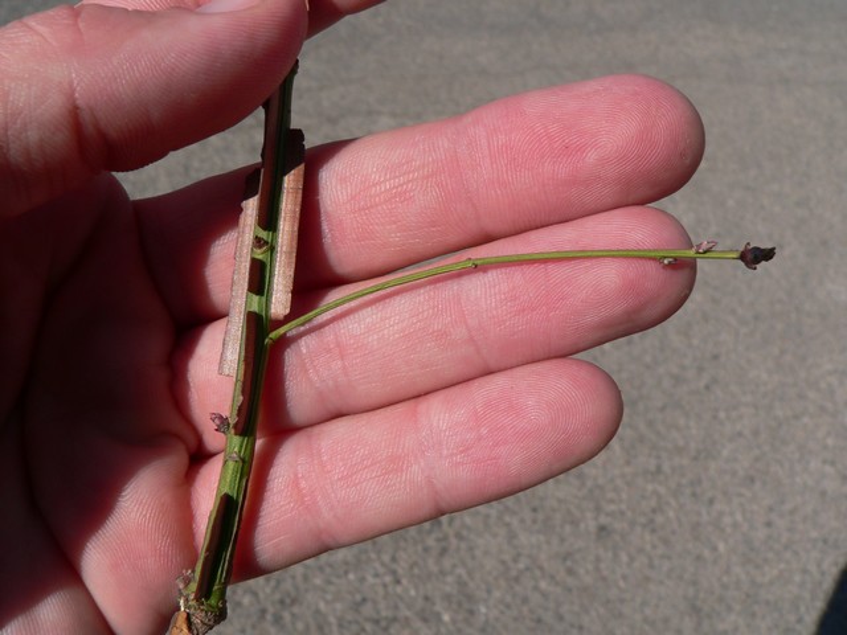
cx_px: 424
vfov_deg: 39.7
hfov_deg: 51.4
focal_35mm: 36
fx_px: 881
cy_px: 318
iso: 80
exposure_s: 1/500
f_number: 5.6
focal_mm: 6
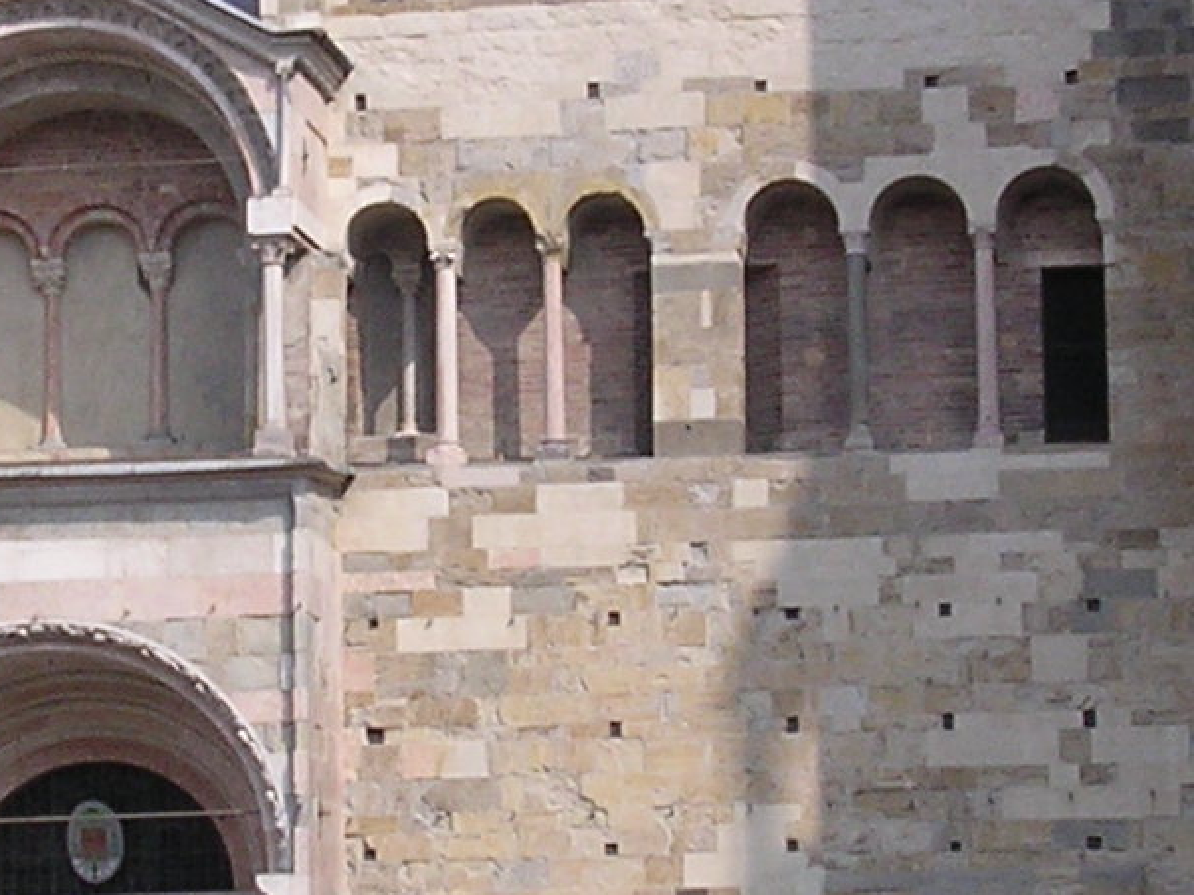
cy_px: 313
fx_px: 5035
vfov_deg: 10.2
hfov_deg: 13.5
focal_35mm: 146
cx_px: 386
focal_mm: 6.6
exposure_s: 1/301
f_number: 5.9
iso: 100
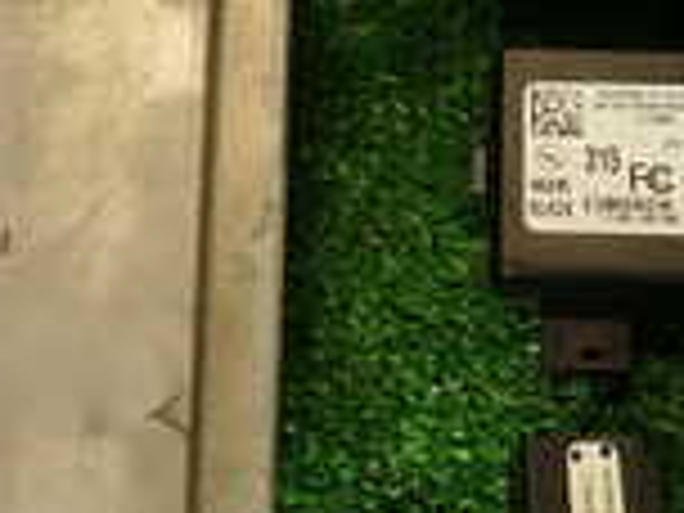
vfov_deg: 14.7
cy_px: 4
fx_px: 1956
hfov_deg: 19.7
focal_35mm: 99
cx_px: 198
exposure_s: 1/60
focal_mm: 4.5
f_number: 2
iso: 125
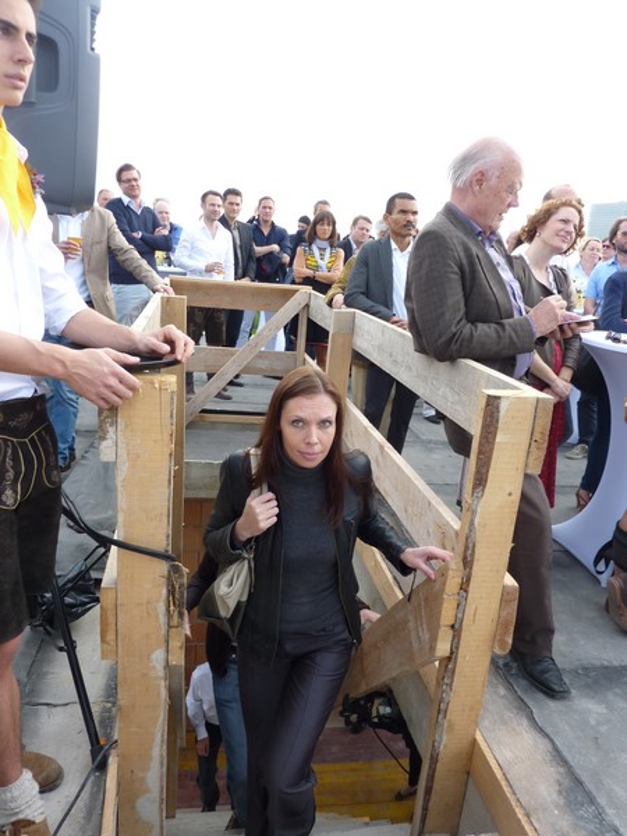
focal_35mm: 25
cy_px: 418
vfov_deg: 69.4
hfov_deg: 54.9
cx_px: 314
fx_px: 604
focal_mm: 4.1
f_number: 4
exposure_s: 1/100
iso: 80
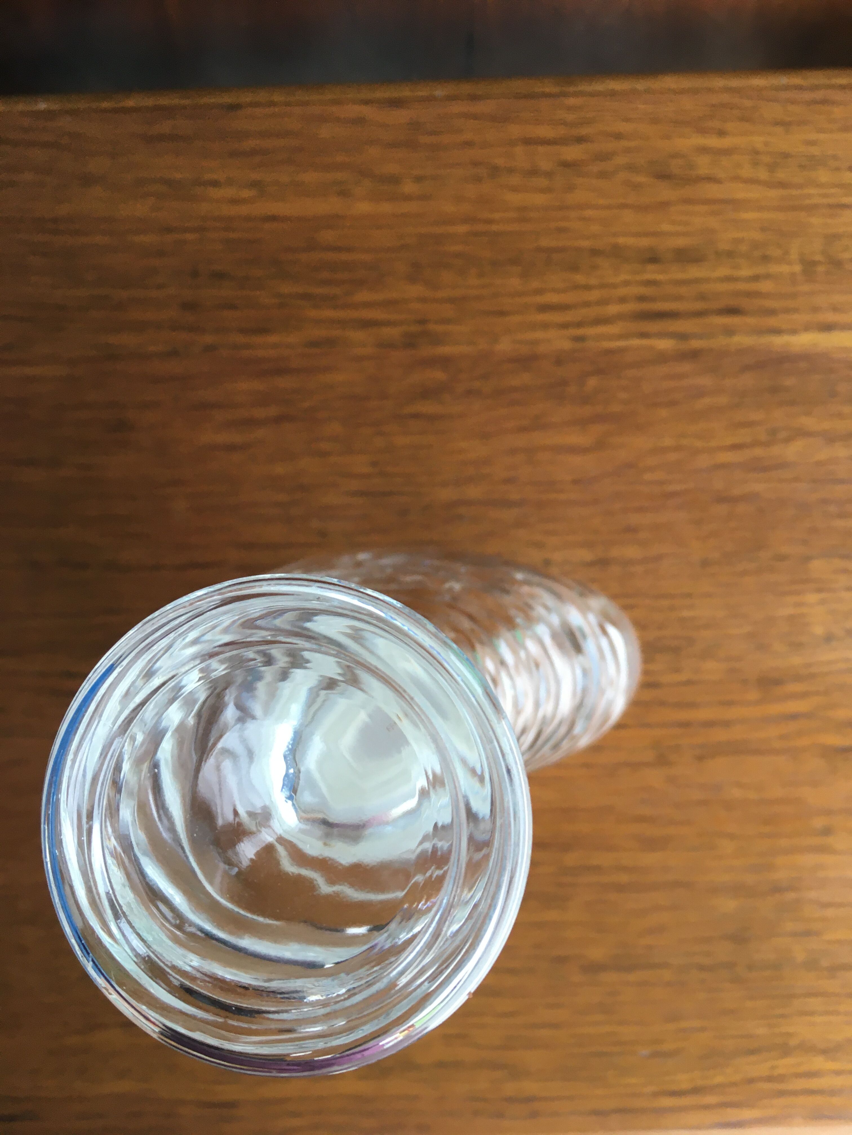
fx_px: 952
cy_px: 568
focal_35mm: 29
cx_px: 426
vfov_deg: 61.7
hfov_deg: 48.2
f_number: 2.2
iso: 40
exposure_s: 1/33
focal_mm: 4.15
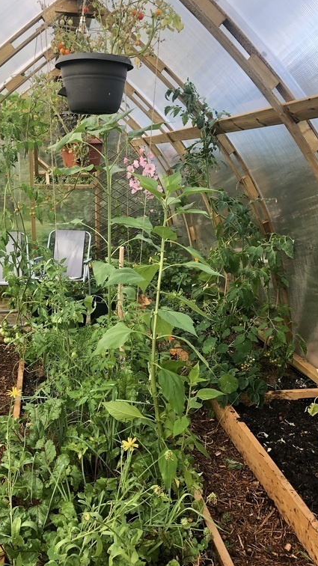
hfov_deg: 37.4
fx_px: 465
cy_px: 280
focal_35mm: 31
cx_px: 110
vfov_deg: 62.6
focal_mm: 4
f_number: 1.8
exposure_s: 1/120
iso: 32
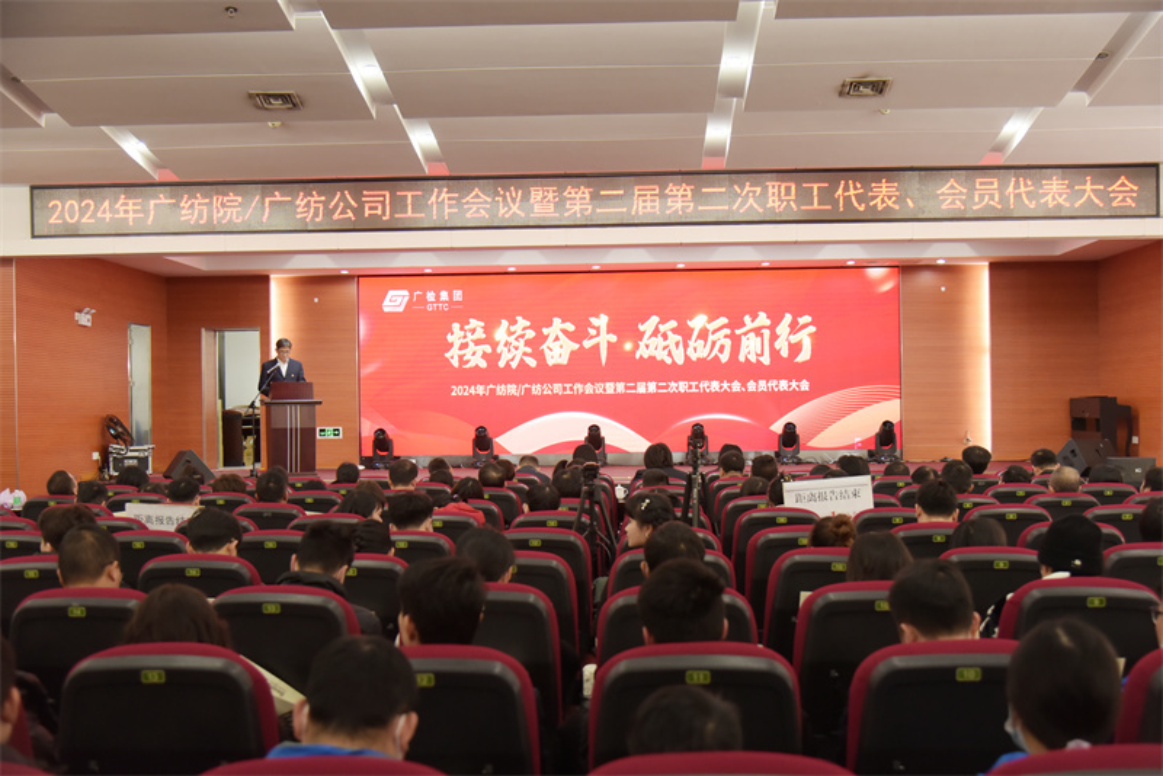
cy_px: 388
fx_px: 1293
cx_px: 582
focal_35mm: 40
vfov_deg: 33.4
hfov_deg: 48.4
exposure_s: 1/100
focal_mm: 40
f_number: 4
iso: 1600
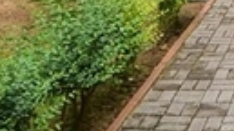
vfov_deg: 11.5
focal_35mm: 88
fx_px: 545
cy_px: -171
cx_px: 276
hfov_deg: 22.5
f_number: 5.6
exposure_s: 1/125
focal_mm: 10
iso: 100
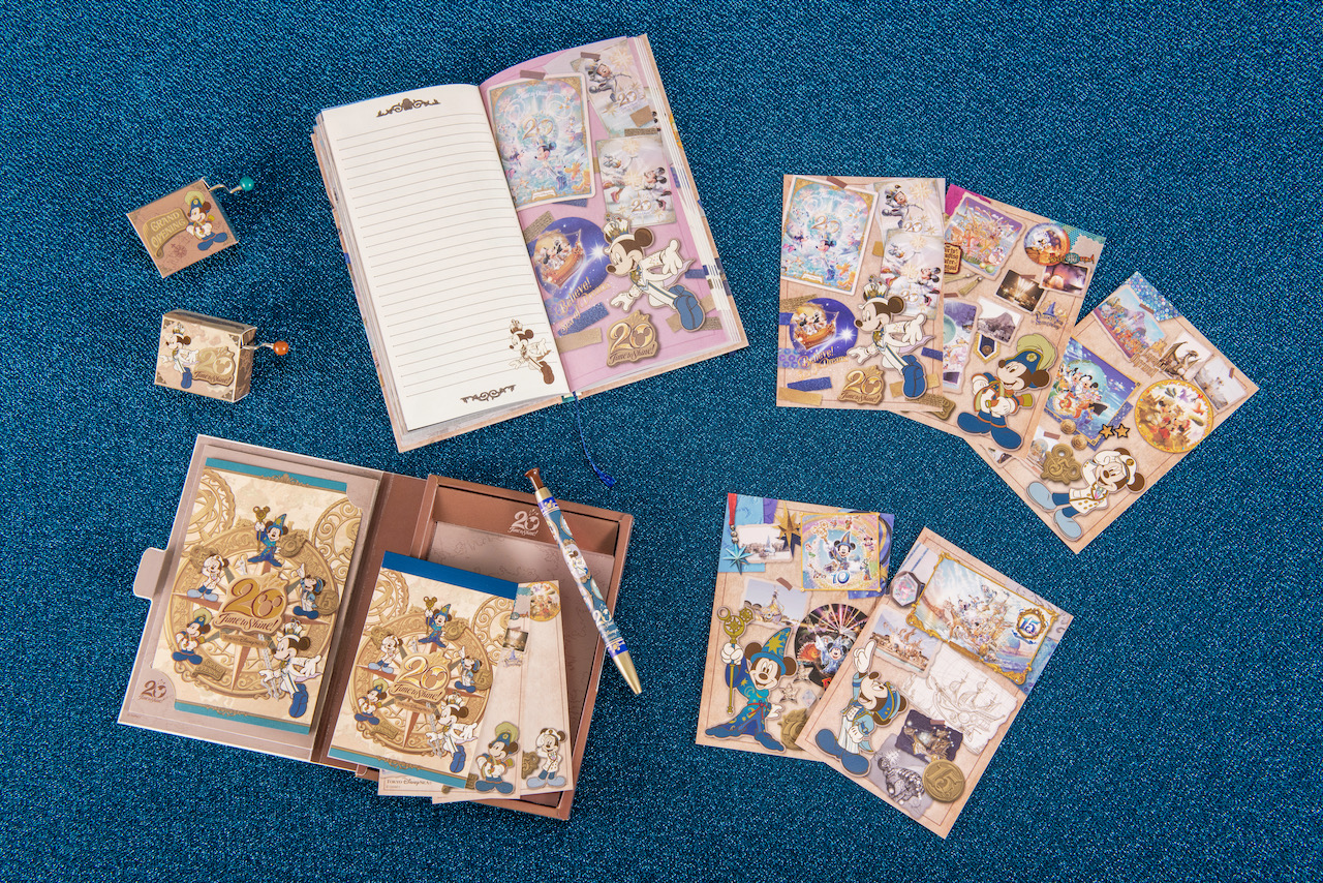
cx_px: 662
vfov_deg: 28.1
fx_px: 1764
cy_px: 442
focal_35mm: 48
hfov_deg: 41.1
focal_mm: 48
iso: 200
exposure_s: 1/125
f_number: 14
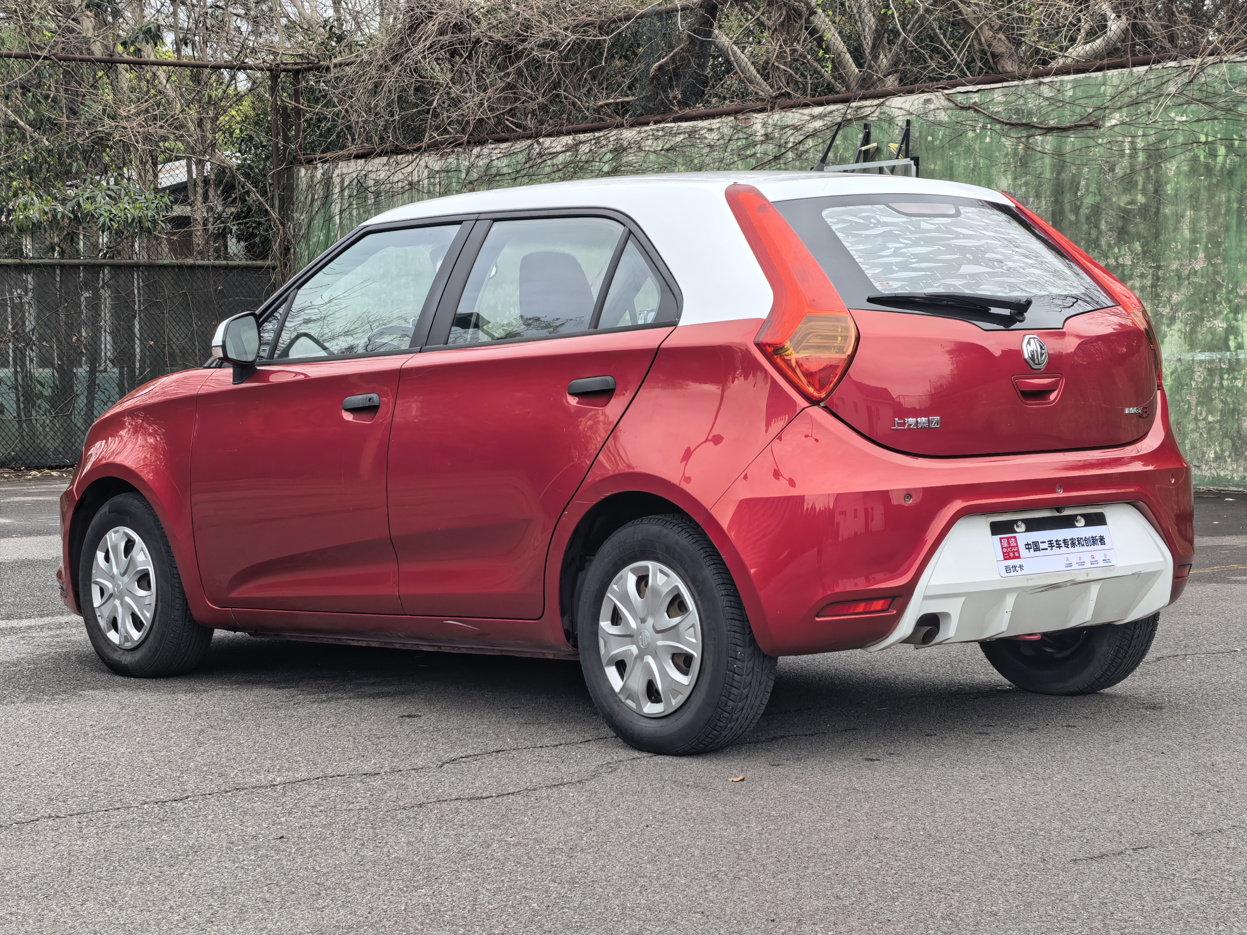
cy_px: 468
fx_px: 2630
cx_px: 624
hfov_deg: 26.7
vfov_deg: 20.2
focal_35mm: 73
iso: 50
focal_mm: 6.98
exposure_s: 1/395
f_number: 2
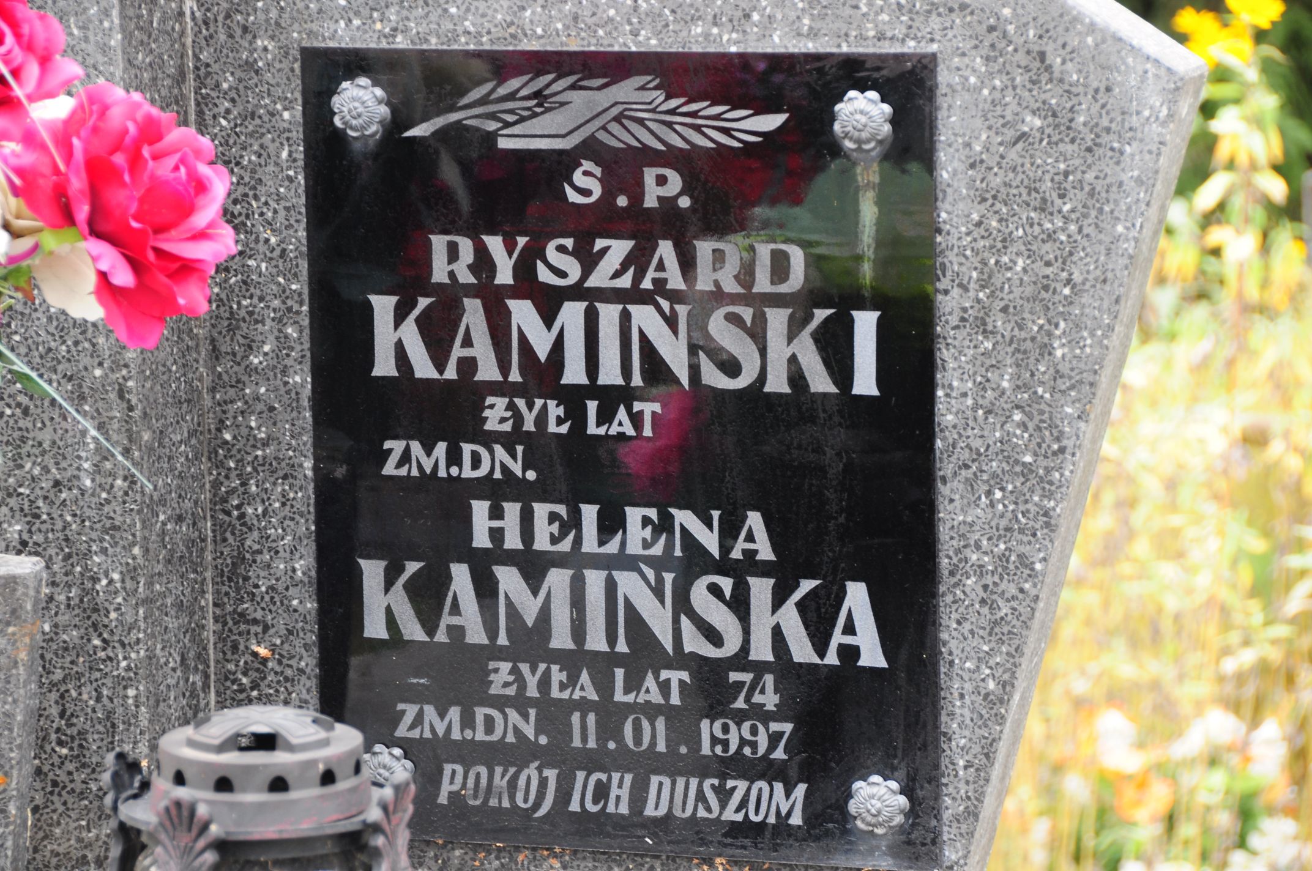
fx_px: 5187
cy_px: 436
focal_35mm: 142
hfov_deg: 14.4
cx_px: 656
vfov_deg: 9.6
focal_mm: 95
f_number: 7.1
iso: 250
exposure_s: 1/50
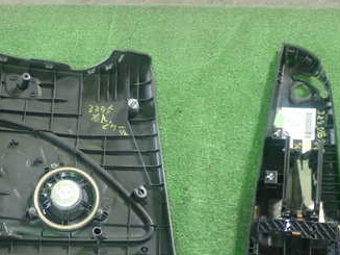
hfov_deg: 28.9
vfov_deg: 21.9
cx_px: 80
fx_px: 648
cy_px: 215
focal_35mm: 66
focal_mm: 6.37
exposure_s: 1/40
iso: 500
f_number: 2.5
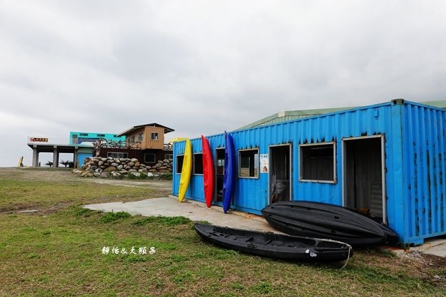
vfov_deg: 53.1
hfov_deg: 73.8
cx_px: 223
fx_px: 297
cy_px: 148
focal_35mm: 24
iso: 125
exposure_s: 1/640
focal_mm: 9
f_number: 4
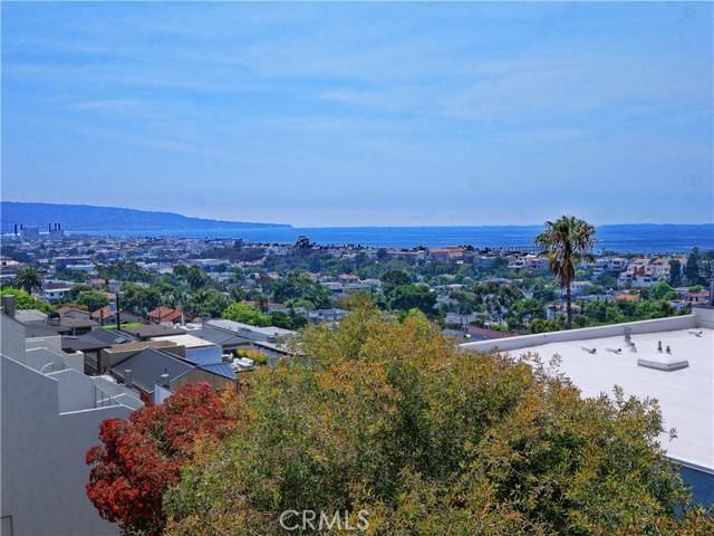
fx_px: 743
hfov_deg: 51.4
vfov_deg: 39.7
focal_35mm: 36
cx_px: 357
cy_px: 268
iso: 250
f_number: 14
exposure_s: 1/250
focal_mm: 18
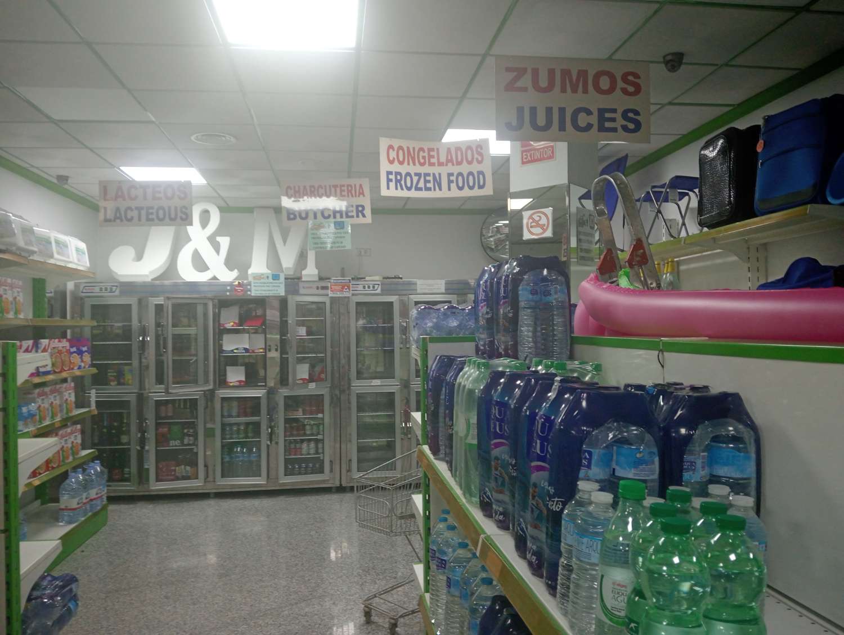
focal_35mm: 28
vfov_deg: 49.8
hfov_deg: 63.4
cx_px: 422
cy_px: 318
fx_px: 684
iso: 271
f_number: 1.8
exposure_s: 1/33.3
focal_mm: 3.98
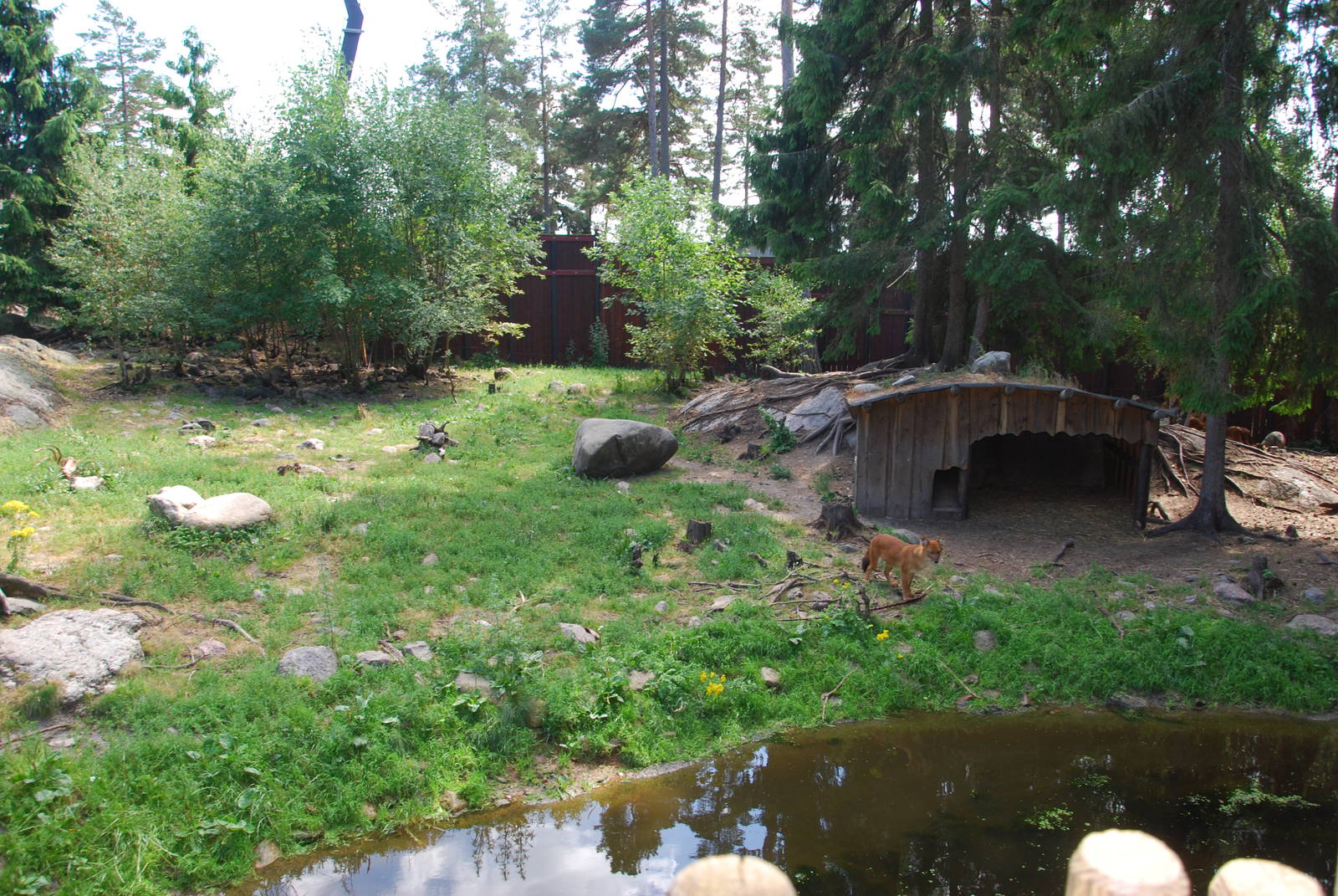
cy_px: 448
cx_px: 669
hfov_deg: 67.3
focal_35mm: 27
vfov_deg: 48.0
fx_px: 1005
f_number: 5.6
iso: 200
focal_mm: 18
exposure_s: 1/125
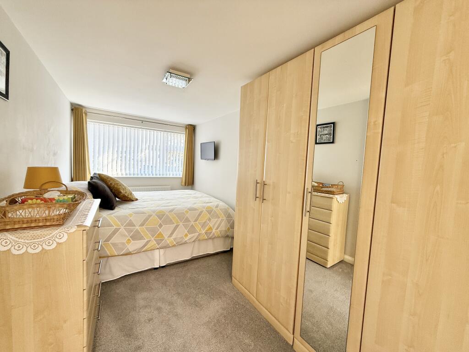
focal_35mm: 14
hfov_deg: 102.1
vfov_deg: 85.7
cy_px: 176
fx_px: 190
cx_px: 234
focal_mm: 2.22
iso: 100
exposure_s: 1/99
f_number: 2.2
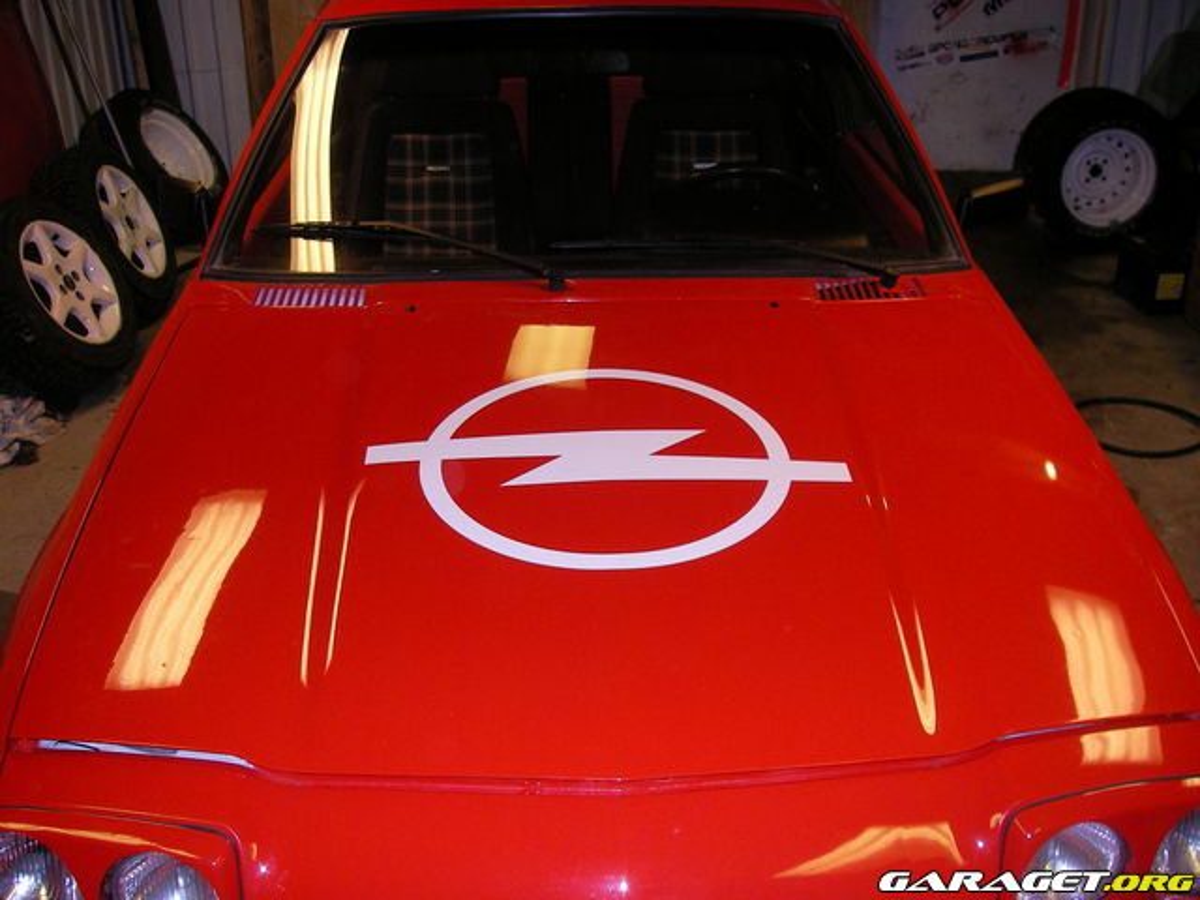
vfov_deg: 37.7
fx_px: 1317
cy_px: 450
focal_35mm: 38
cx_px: 600
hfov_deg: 49.0
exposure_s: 1/30
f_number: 3.3
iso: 100
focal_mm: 6.3
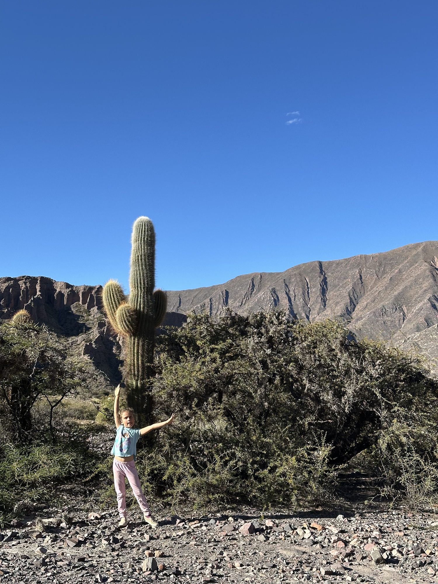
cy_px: 292
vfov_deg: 39.7
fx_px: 810
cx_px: 219
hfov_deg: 30.3
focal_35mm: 48
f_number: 1.78
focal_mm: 6.86
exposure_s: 1/2410
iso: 64
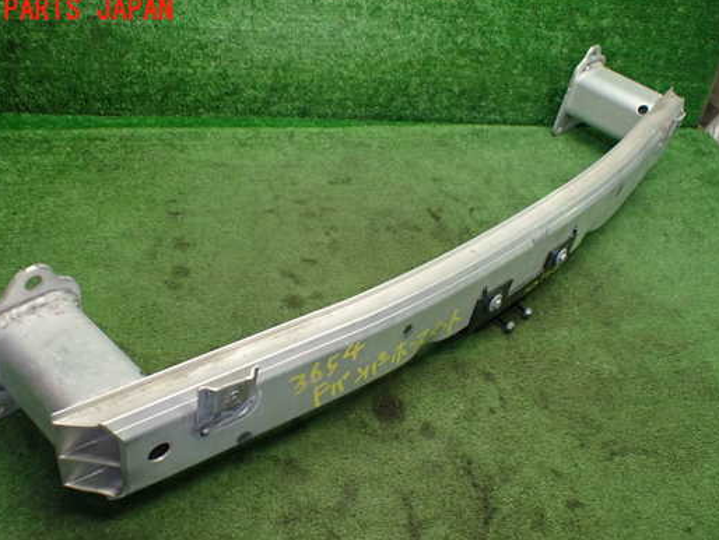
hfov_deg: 52.6
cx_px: 339
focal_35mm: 35
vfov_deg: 40.6
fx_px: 727
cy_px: 308
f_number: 2.3
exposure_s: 1/125
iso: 500
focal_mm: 5.4
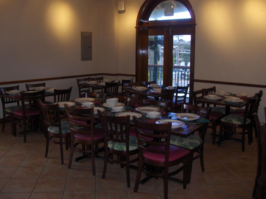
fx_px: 269
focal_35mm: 35
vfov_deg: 40.7
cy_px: 100
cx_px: 133
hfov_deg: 52.6
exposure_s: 1/60
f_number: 2.6
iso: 100
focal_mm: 5.8
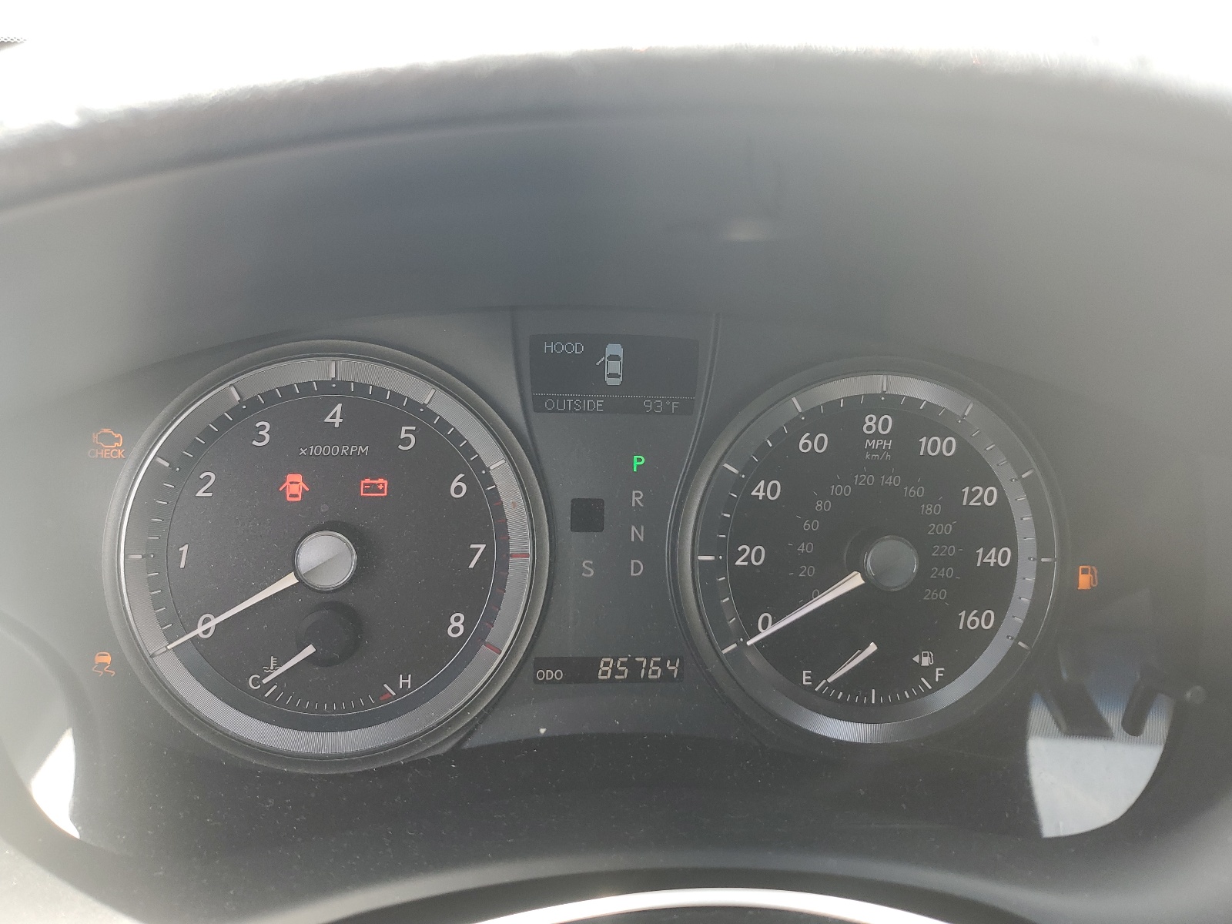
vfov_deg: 53.1
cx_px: 616
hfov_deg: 67.3
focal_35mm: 26
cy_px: 462
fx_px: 925
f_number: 1.5
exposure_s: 1/149
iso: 50
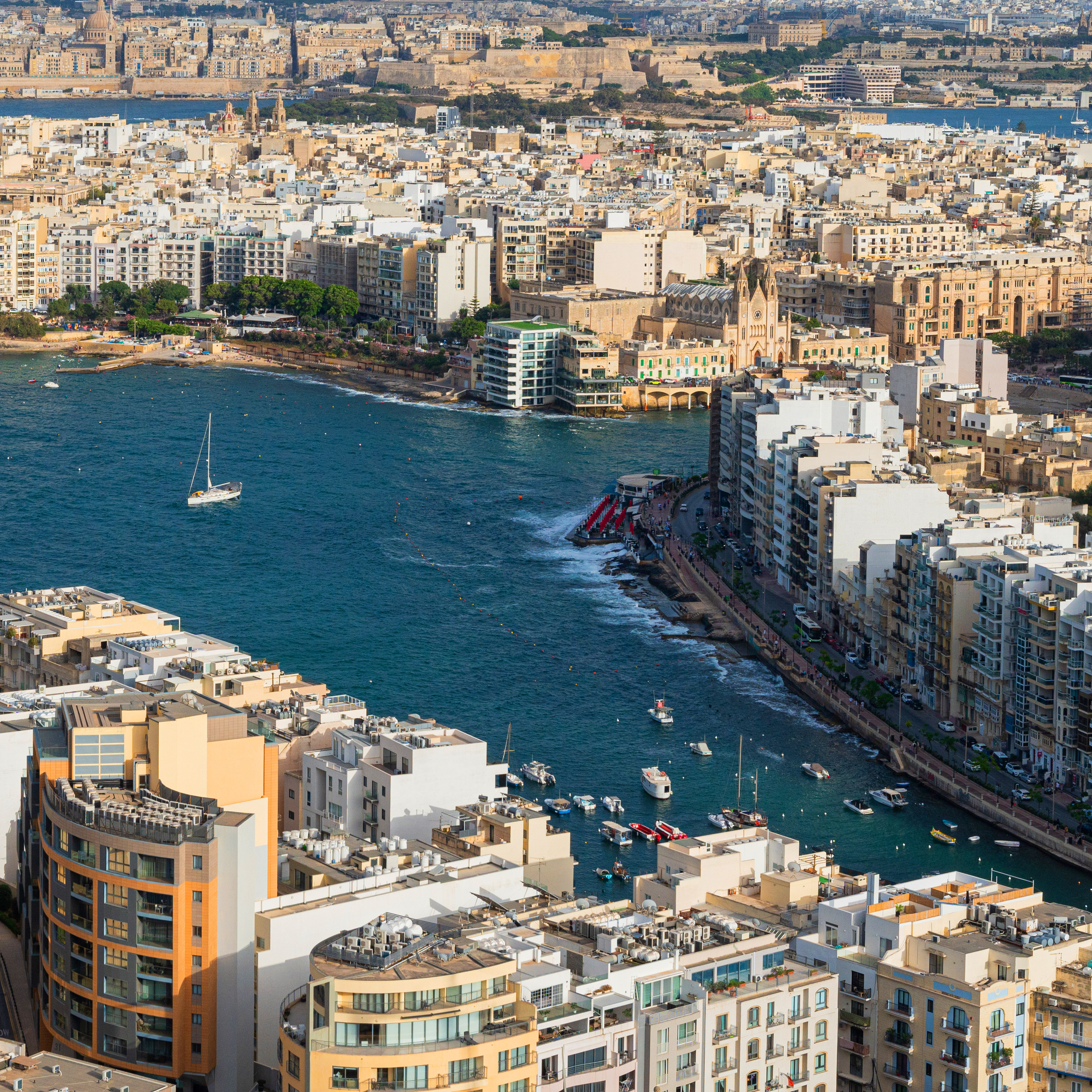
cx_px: 240
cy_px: 480
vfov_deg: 19.6
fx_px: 3168
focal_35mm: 89
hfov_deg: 19.4
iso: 250
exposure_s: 1/1000
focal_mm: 39
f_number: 8
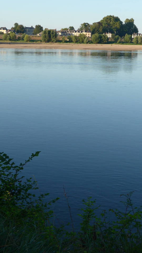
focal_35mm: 76
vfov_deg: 27.9
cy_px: 126
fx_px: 508
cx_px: 114
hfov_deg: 15.8
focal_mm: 10.7
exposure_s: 1/400
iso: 80
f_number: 3.3
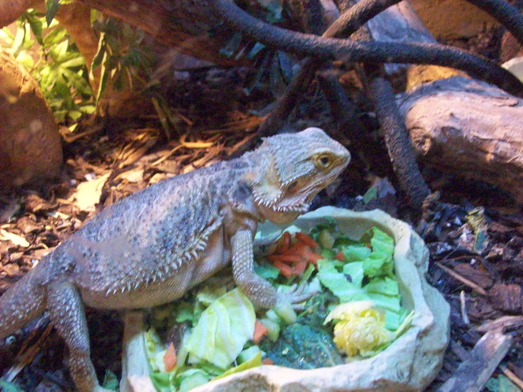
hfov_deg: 42.1
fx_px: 680
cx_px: 262
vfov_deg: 32.2
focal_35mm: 45
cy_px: 196
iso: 800
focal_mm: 7.6
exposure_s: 1/55.1
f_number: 3
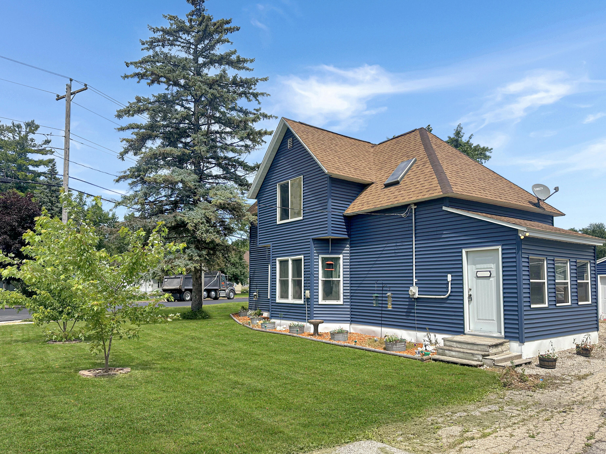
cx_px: 303
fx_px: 420
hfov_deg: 71.6
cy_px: 227
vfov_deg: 56.8
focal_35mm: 24
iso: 80
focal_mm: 6.86
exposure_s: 1/4016
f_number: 1.78
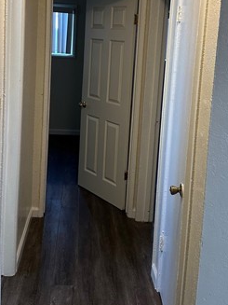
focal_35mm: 47
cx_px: 110
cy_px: 95
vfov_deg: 39.8
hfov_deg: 30.9
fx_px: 413
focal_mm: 6.86
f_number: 1.78
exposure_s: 1/60
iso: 250
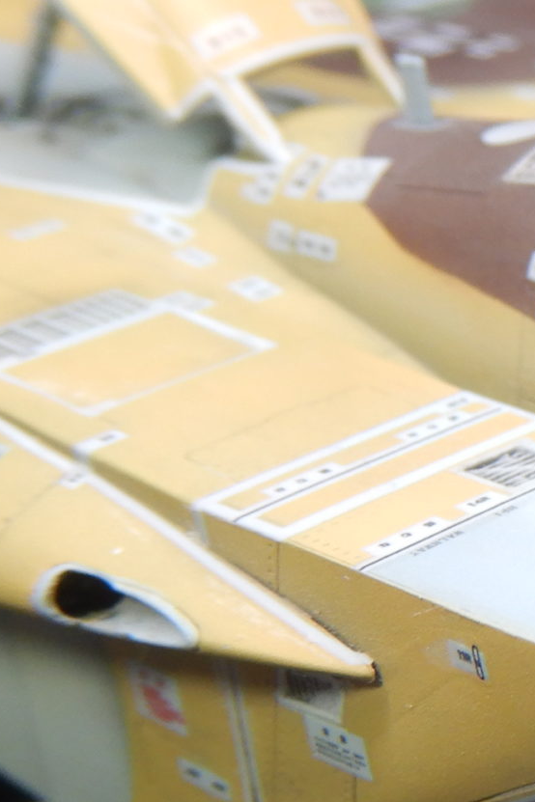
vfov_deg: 18.7
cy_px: 548
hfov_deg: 11.3
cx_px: 1083
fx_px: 2430
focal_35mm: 109
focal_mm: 6.1
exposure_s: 1/30
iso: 180
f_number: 4.2
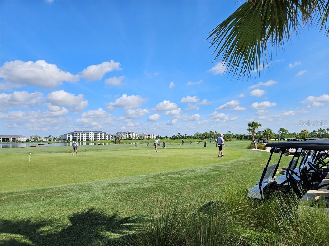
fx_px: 219
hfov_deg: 73.9
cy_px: 123
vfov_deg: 58.9
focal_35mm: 23
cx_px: 164
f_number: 1.8
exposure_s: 1/1737
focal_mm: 5.4
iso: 25
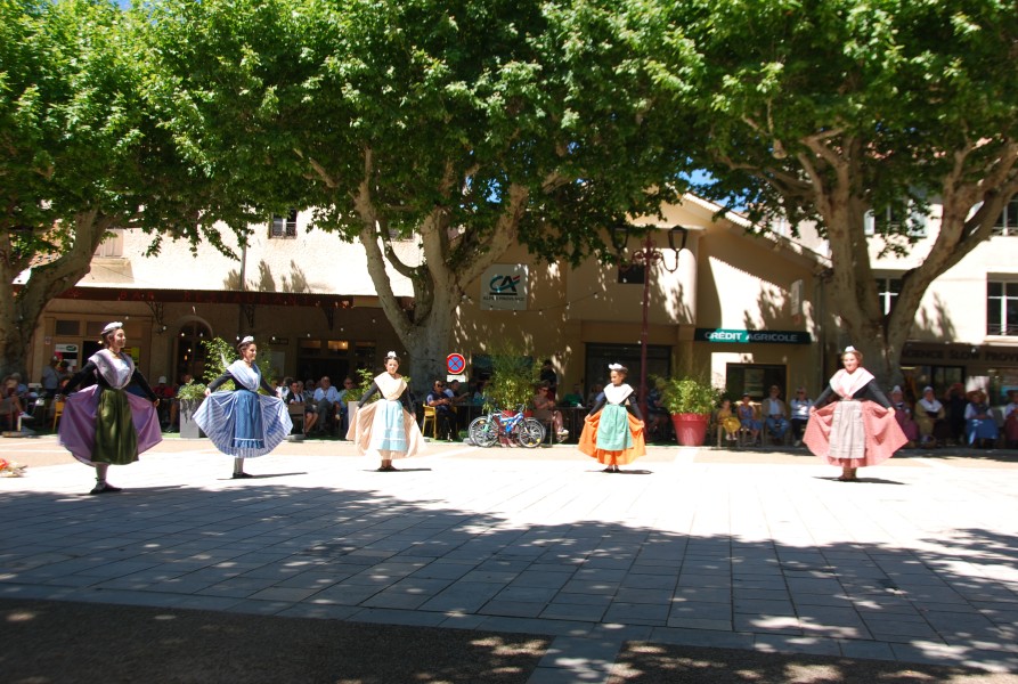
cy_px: 342
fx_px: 1020
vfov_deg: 37.1
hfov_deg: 53.0
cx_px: 509
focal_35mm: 36
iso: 100
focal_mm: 24
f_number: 6.3
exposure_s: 1/200
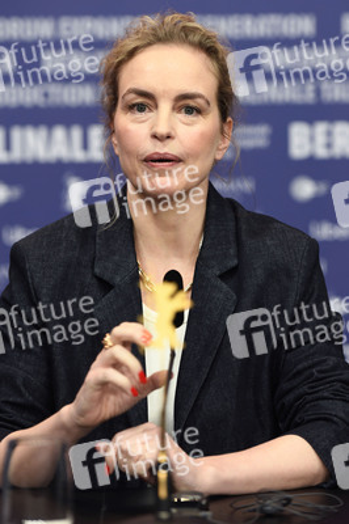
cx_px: 174
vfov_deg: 16.8
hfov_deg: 11.2
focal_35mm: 122
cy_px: 262
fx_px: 1777
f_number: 4
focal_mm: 122
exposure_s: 1/200
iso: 1250
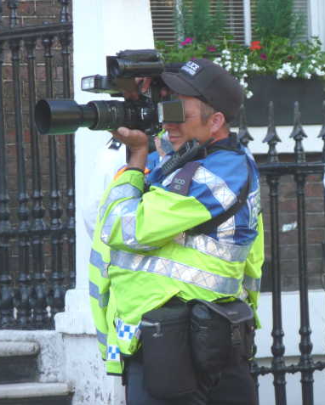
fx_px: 4025
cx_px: 260
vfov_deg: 5.8
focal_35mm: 335
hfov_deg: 4.6
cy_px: 203
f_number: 4.9
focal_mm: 44
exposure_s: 1/100
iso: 160
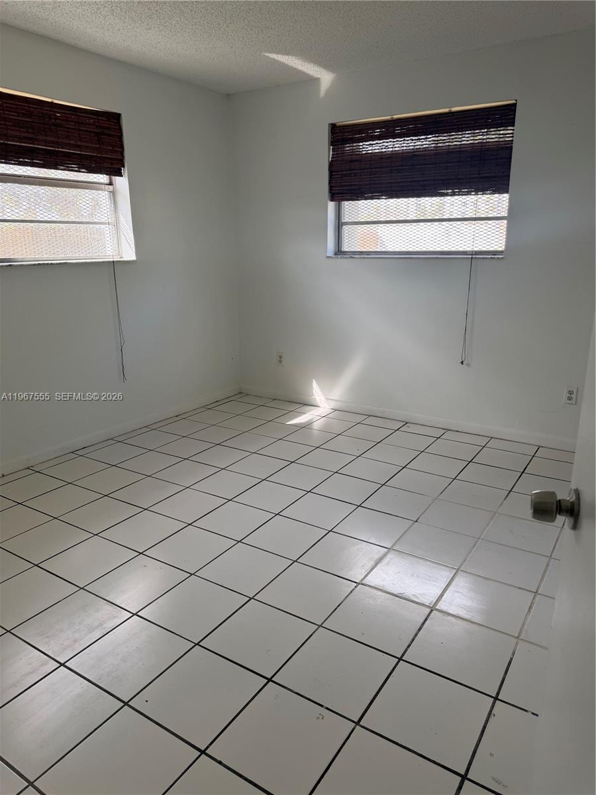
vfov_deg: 71.6
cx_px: 298
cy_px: 398
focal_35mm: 24
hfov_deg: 56.8
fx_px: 551
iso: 80
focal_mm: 6.76
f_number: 1.78
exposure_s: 1/177
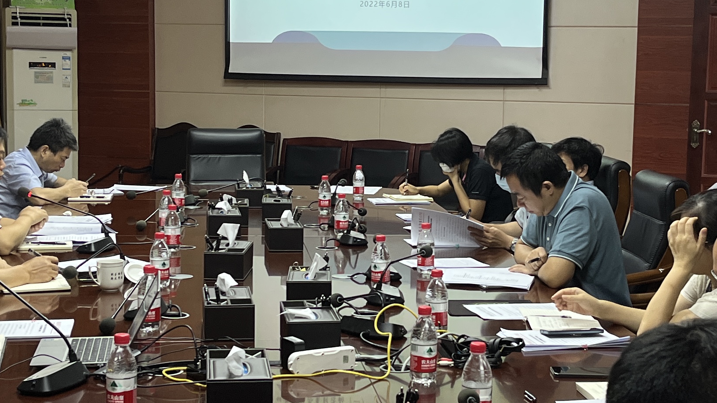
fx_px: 1331
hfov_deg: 30.2
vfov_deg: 17.2
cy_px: 203
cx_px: 370
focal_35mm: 70
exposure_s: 1/100
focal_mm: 5.1
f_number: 1.6
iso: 80
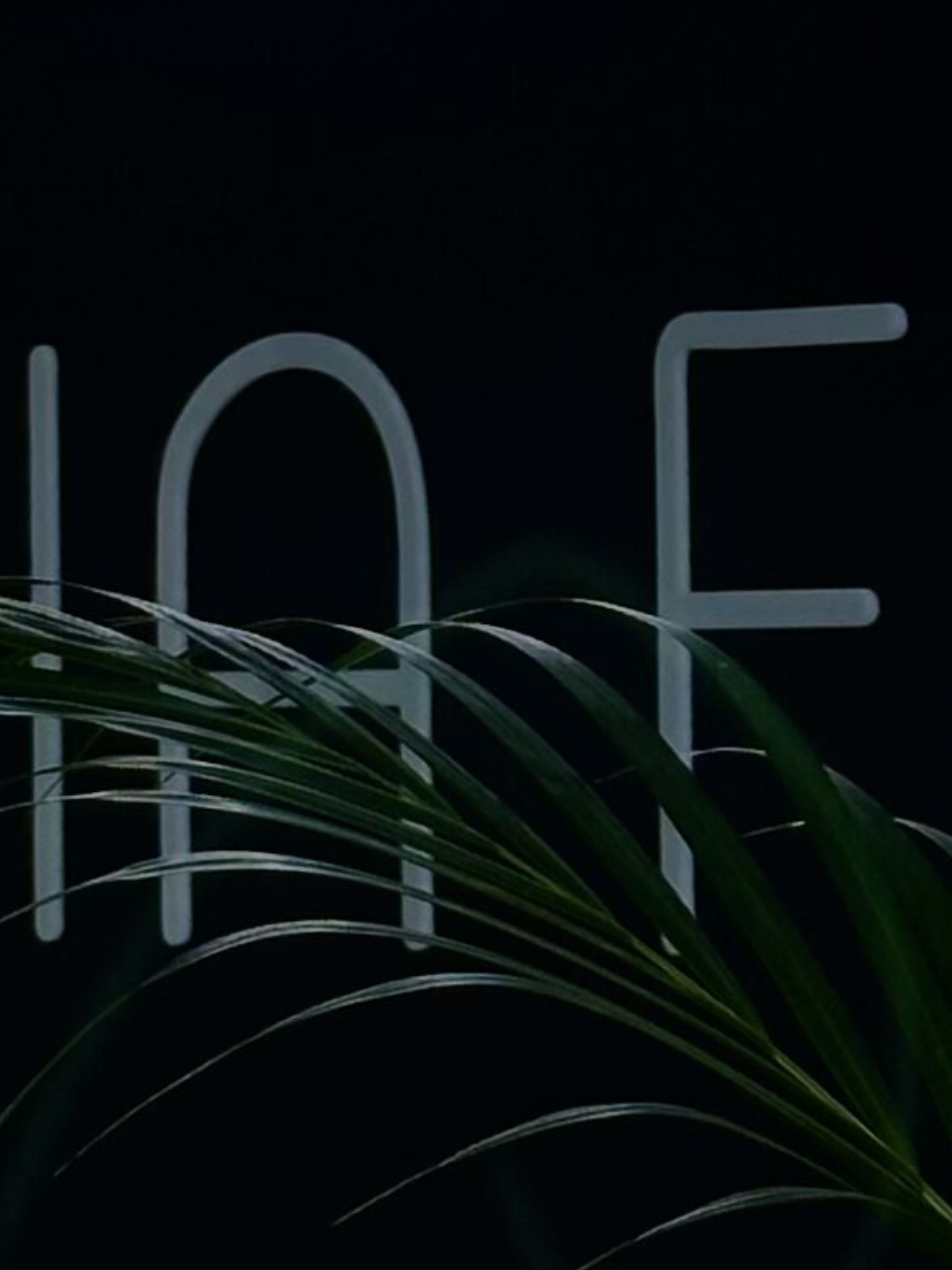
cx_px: 415
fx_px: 9023
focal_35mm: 246
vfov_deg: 8.0
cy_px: 116
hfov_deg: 6.0
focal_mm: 6.86
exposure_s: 1/60
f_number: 1.78
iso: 125
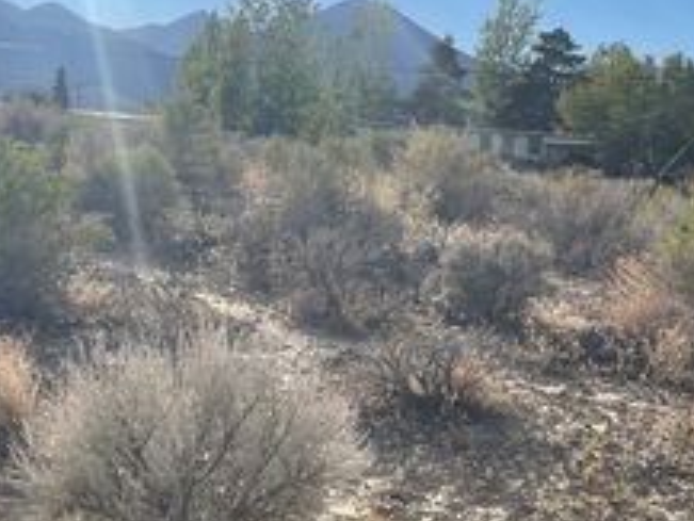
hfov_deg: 32.0
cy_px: 379
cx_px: 451
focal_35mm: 60
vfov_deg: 24.2
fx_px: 1204
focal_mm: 4.2
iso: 32
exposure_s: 1/4292
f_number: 1.6
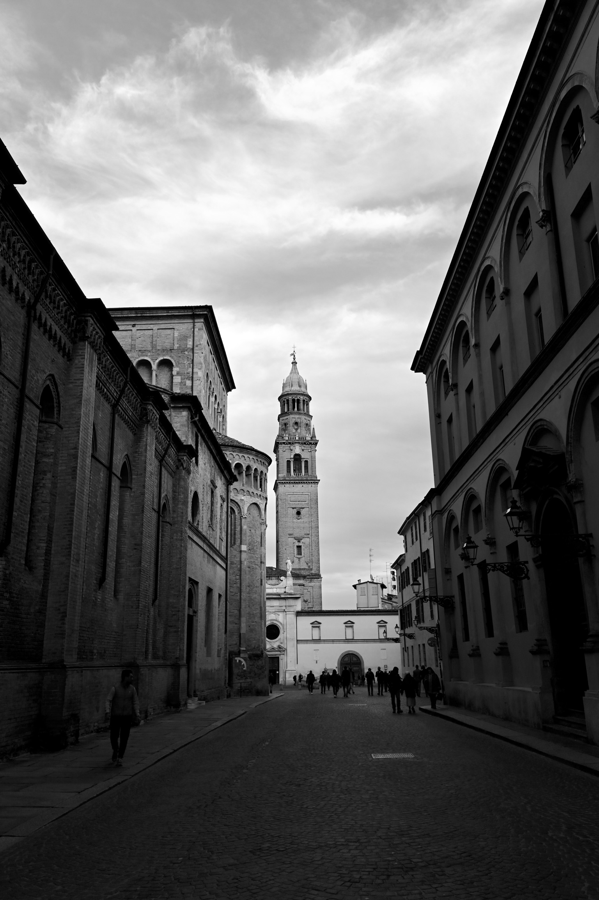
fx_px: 750
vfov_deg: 62.0
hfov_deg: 43.6
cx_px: 300
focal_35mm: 30
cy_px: 450
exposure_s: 1/200
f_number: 7.1
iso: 250
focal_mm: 30
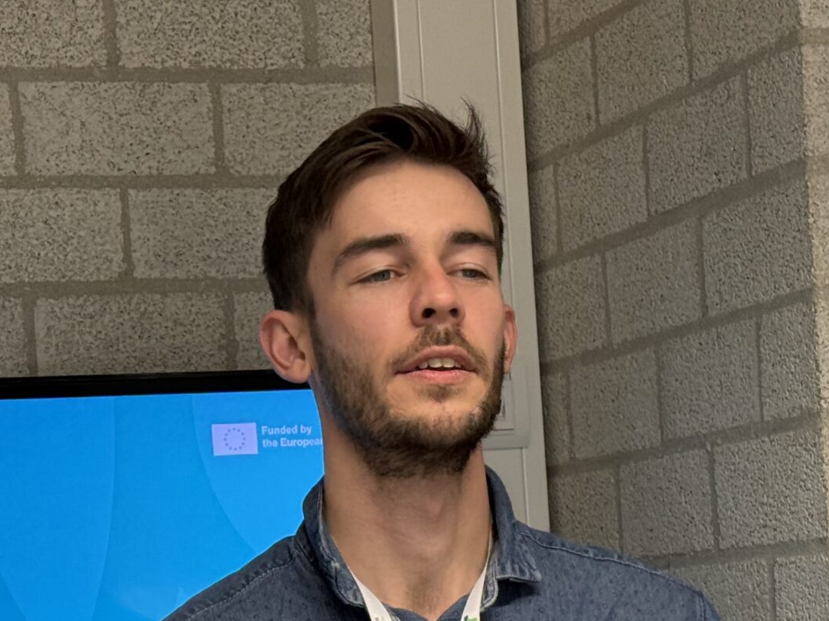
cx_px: 314
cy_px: 670
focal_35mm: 115
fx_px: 2753
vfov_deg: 12.7
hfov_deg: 17.1
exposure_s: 1/60
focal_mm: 6.76
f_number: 1.78
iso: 125
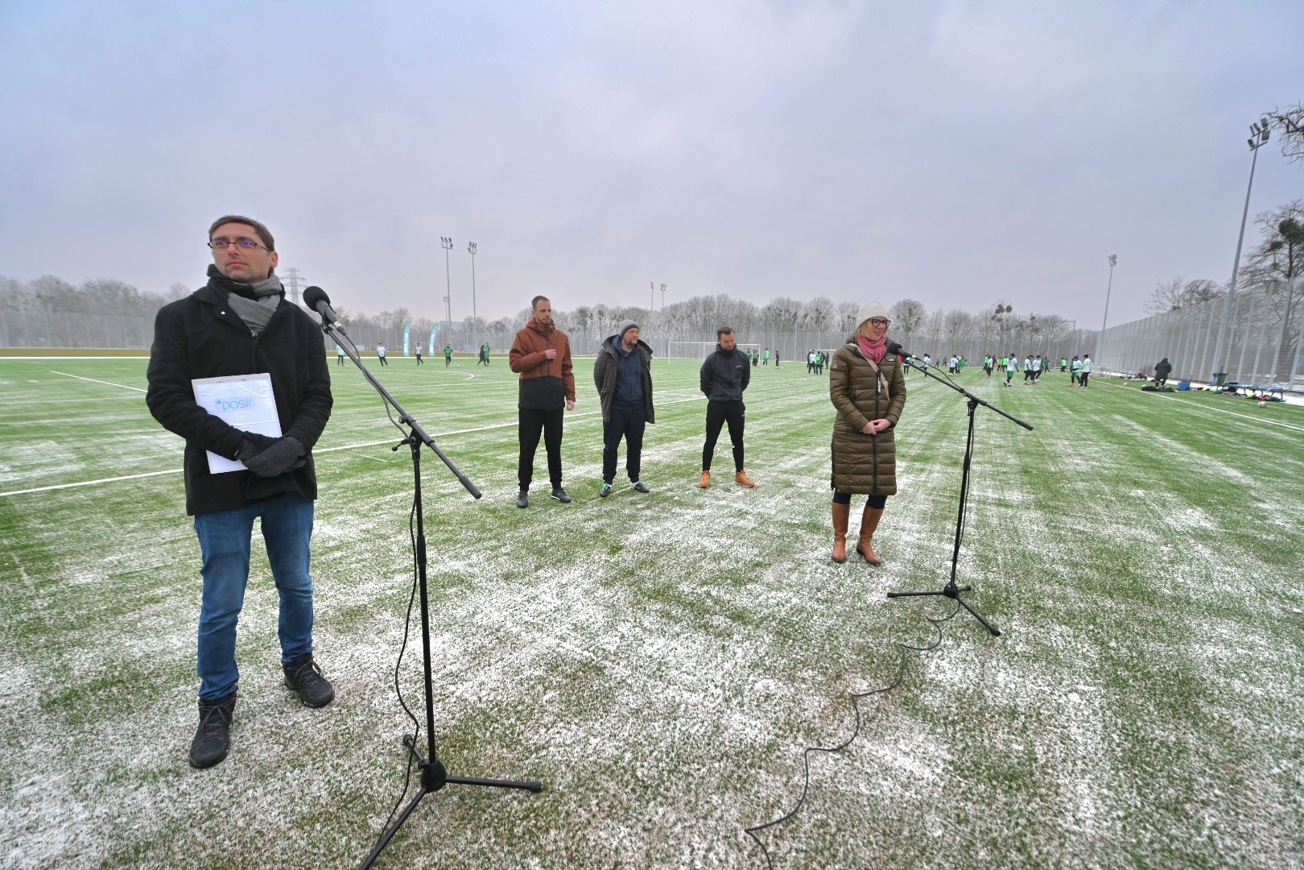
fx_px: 507
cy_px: 435
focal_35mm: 14
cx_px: 652
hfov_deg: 104.3
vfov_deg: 81.2
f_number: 4
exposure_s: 1/400
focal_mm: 14
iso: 100
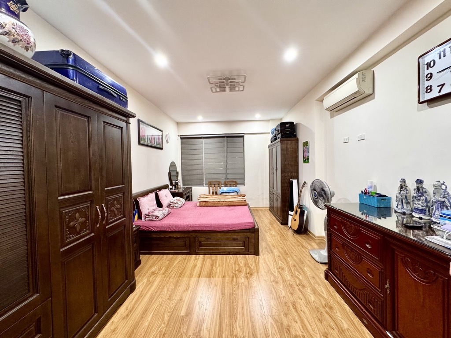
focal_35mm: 14
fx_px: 182
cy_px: 169
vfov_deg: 85.7
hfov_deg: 102.1
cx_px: 226
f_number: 2.2
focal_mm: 2.22
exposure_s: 1/50
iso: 250
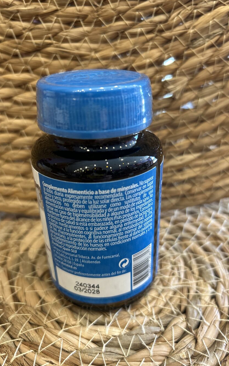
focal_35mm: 28
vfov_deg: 66.5
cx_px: 119
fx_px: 280
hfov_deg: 44.5
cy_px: 184
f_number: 1.5
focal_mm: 5.7
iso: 100
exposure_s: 1/50
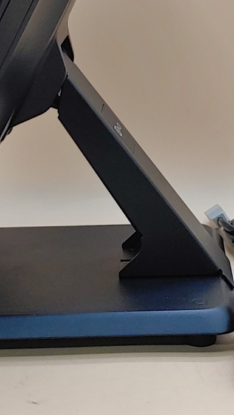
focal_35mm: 94
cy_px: 132
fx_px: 1036
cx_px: 164
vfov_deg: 22.6
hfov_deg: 12.9
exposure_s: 1/93
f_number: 1.8
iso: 50
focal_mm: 4.36
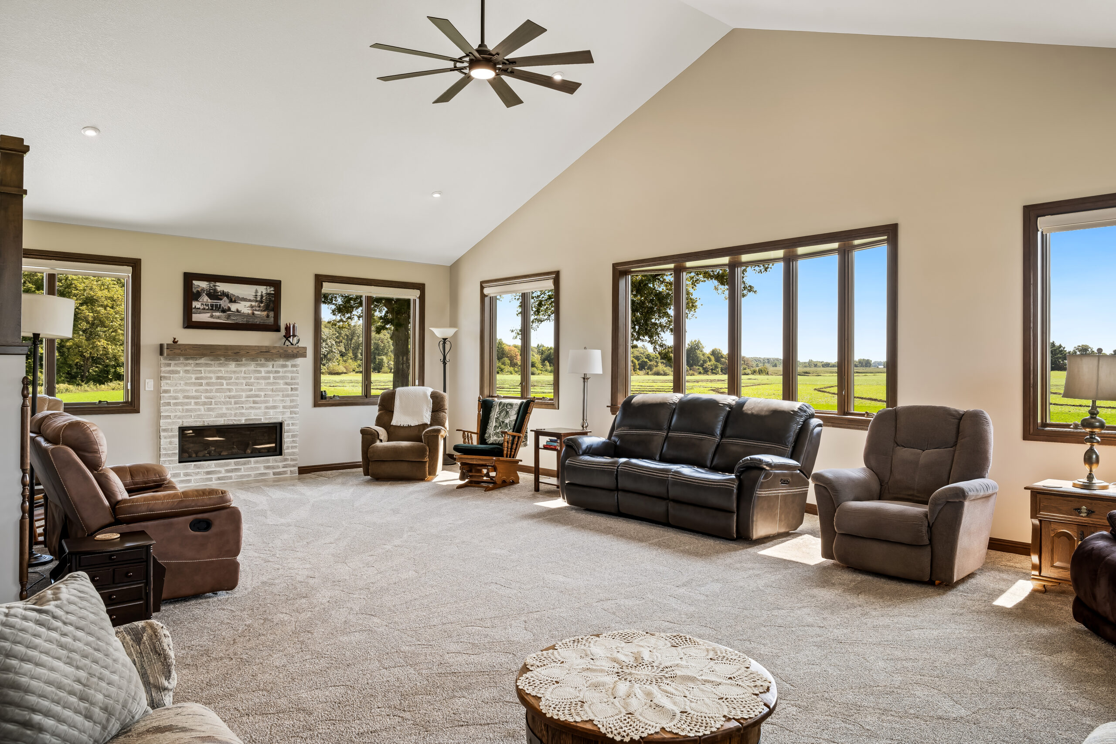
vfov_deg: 53.1
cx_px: 558
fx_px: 744
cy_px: 372
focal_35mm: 24
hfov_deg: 73.7
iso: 100
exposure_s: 1
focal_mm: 24
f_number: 8
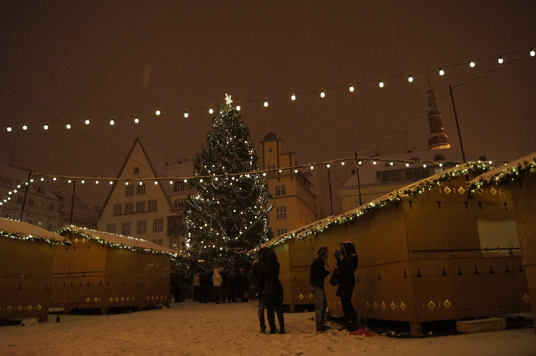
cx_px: 268
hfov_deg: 67.4
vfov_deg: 47.9
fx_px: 402
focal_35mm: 27
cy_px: 178
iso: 1600
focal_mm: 18
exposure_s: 1/40
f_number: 3.5
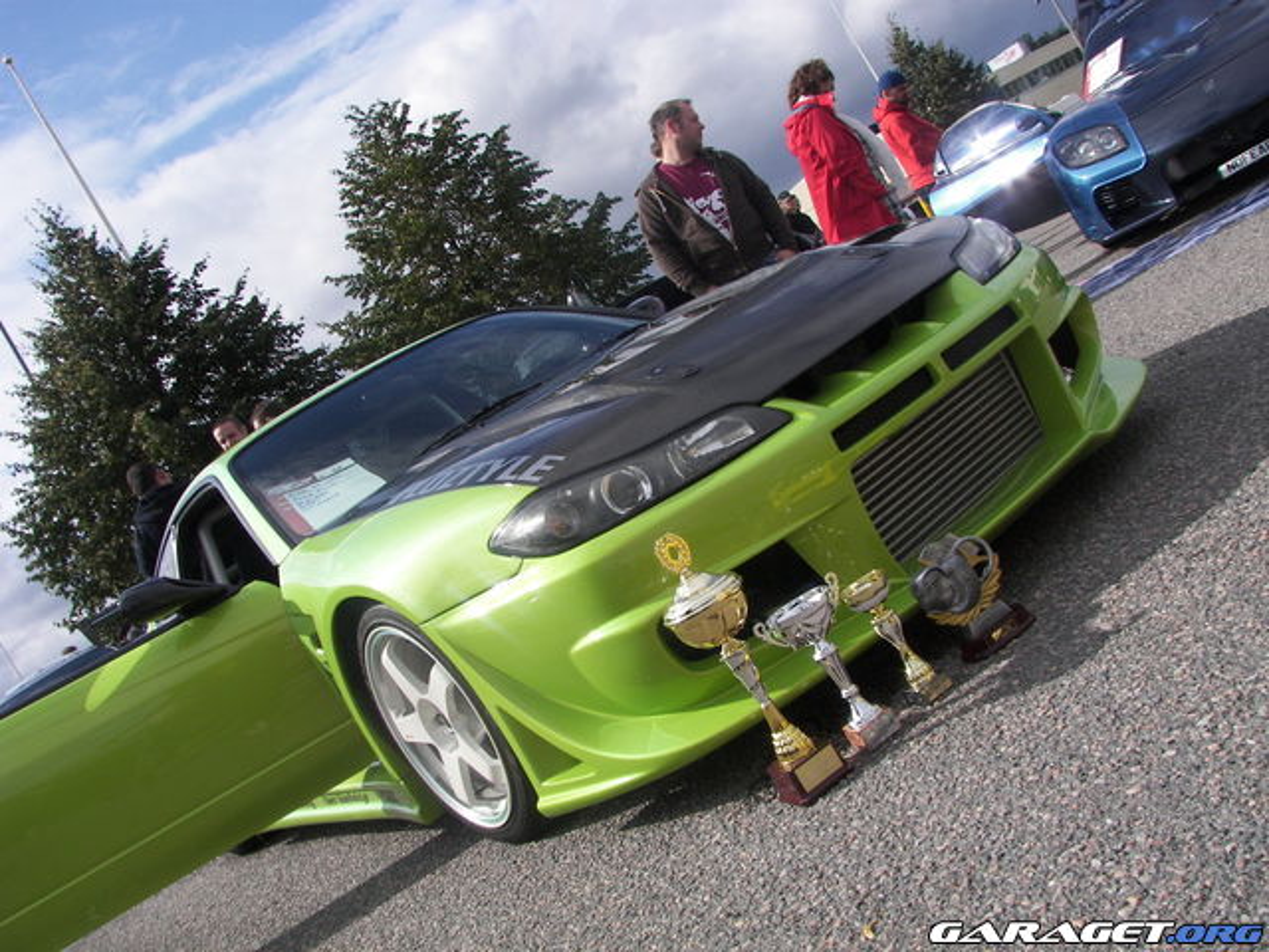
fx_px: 1320
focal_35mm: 36
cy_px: 476
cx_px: 634
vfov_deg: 39.7
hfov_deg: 51.4
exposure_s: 1/500
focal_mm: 6
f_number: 5.6
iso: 64
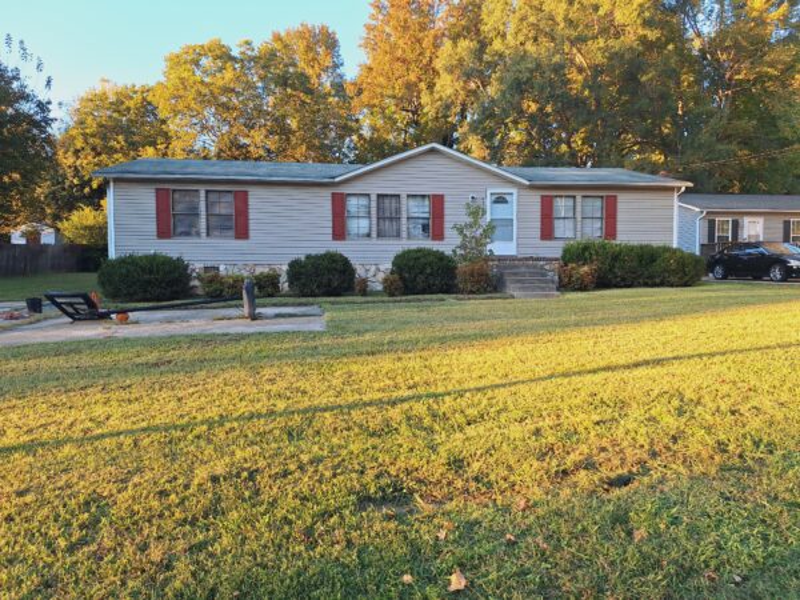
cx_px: 400
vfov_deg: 58.9
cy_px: 300
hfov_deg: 73.9
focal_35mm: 23
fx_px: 532
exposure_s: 1/300
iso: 40
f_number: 1.8
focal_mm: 5.54
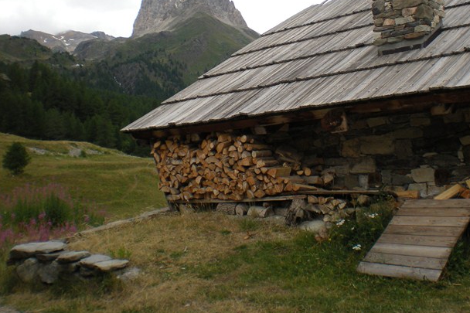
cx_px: 247
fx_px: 679
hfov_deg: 38.2
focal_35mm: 52
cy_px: 97
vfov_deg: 25.8
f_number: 4.6
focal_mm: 6.3
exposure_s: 1/560
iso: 89
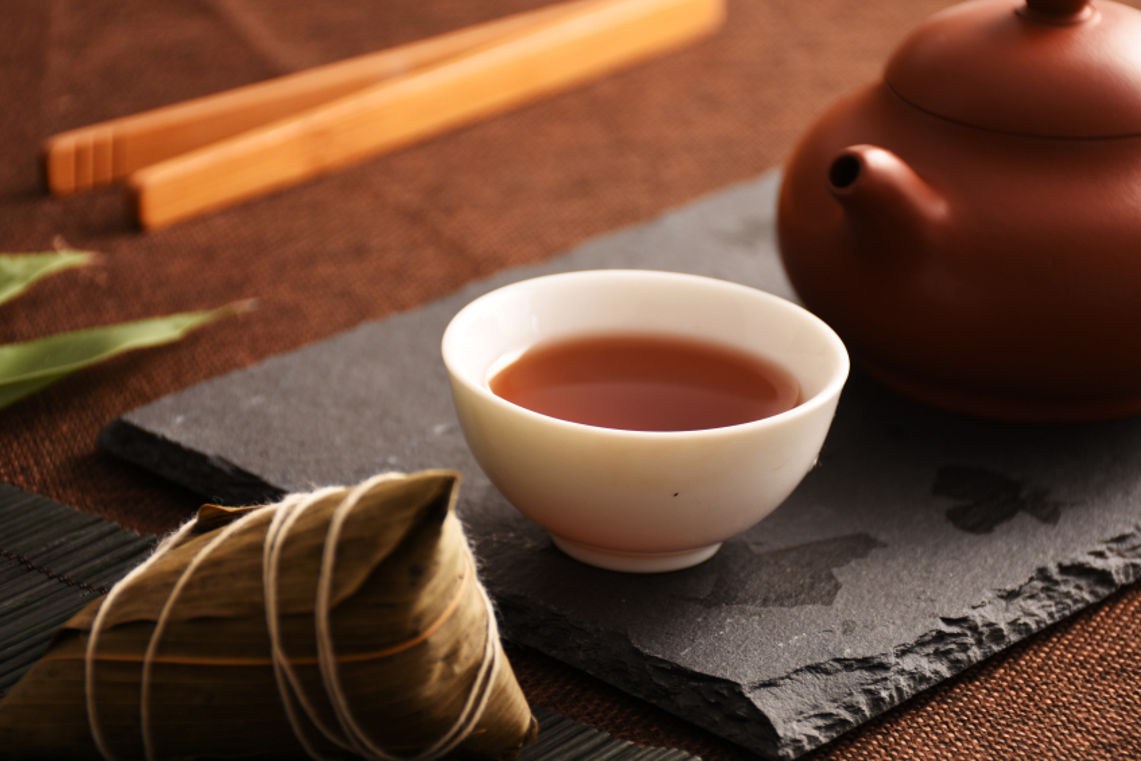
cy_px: 429
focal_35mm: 127
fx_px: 4026
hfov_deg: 16.1
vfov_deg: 10.8
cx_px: 624
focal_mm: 70
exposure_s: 1/80
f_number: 5
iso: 100
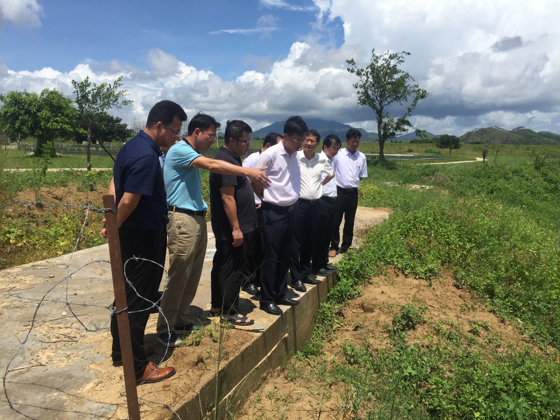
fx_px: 469
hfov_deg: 61.7
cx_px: 280
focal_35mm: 29
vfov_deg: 48.2
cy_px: 210
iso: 32
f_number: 2.2
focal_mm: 4.15
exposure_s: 1/2825
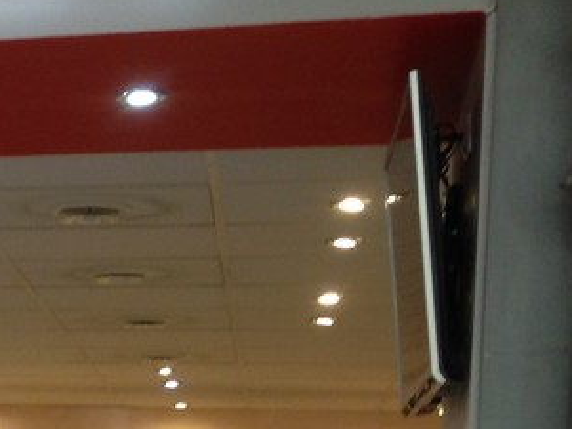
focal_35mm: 132
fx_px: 2181
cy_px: 543
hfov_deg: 13.1
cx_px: -540
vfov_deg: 11.0
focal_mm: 4.12
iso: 64
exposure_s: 1/20
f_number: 2.4
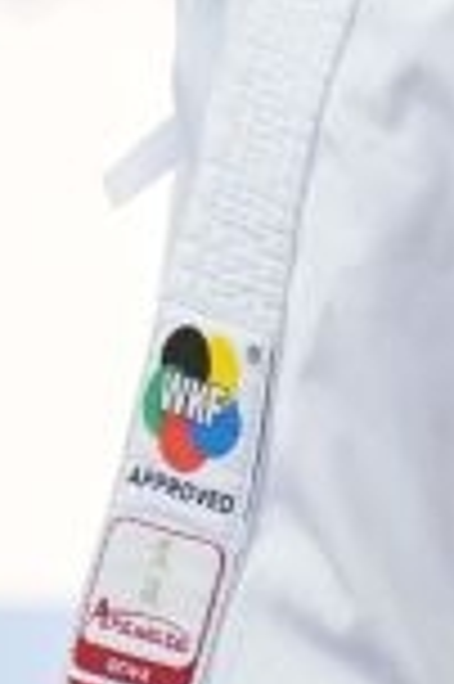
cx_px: 966
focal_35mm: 1577
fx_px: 29897
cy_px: -1714
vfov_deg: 1.3
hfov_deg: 0.9
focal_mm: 200
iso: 1000
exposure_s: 1/250
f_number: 2.8
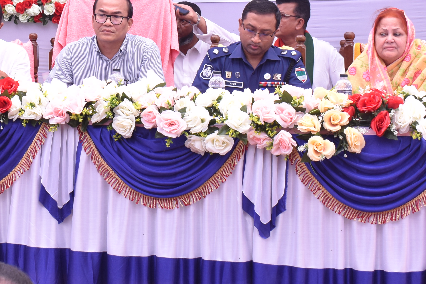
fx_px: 1183
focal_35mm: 100
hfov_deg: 20.1
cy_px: 21
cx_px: 65
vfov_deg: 13.5
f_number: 5.6
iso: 360
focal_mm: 26
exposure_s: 1/125
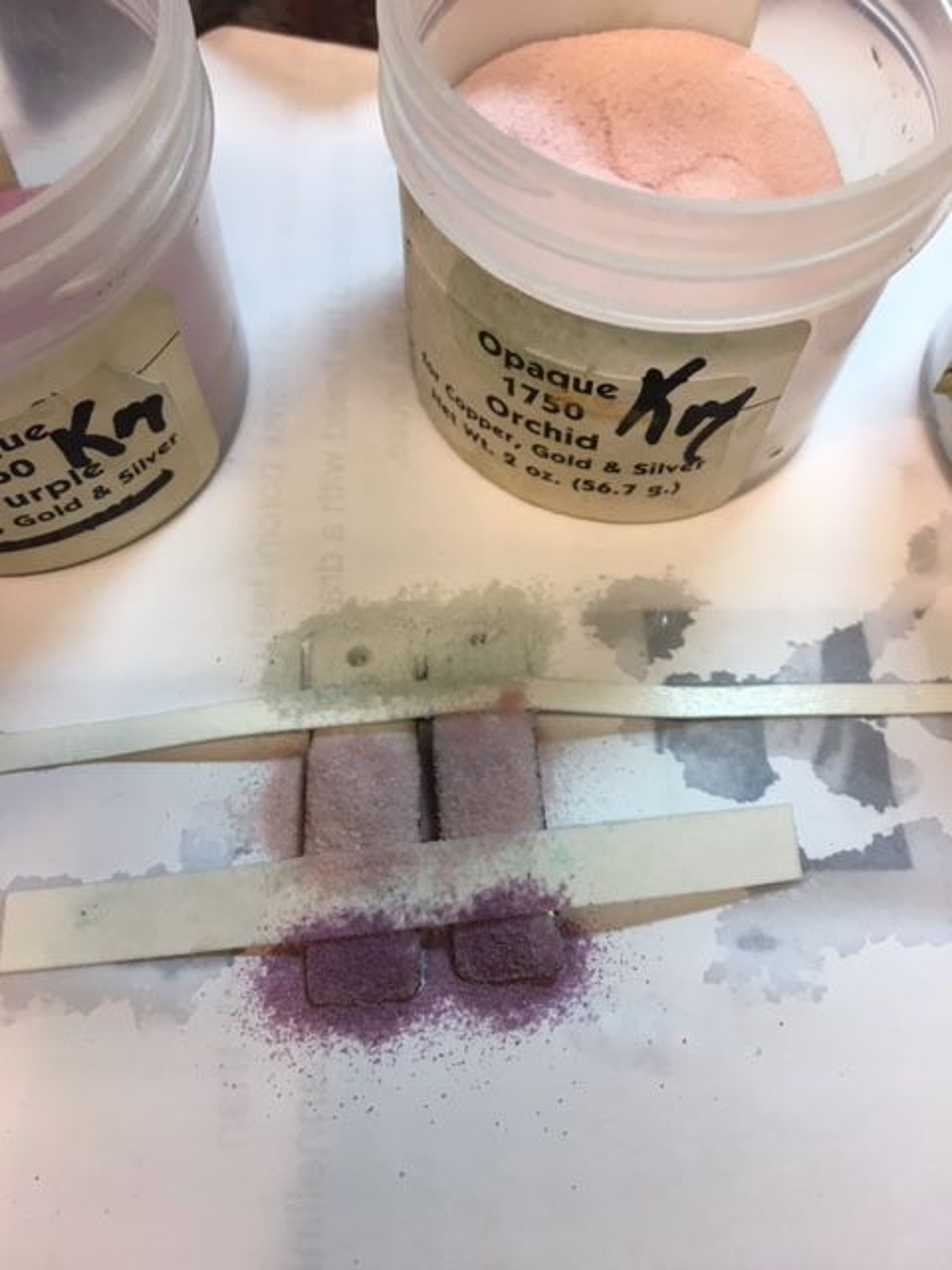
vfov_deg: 61.7
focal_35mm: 29
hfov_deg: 48.2
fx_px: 1063
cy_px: 635
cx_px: 476
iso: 25
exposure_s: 1/40
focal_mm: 4.15
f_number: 2.2
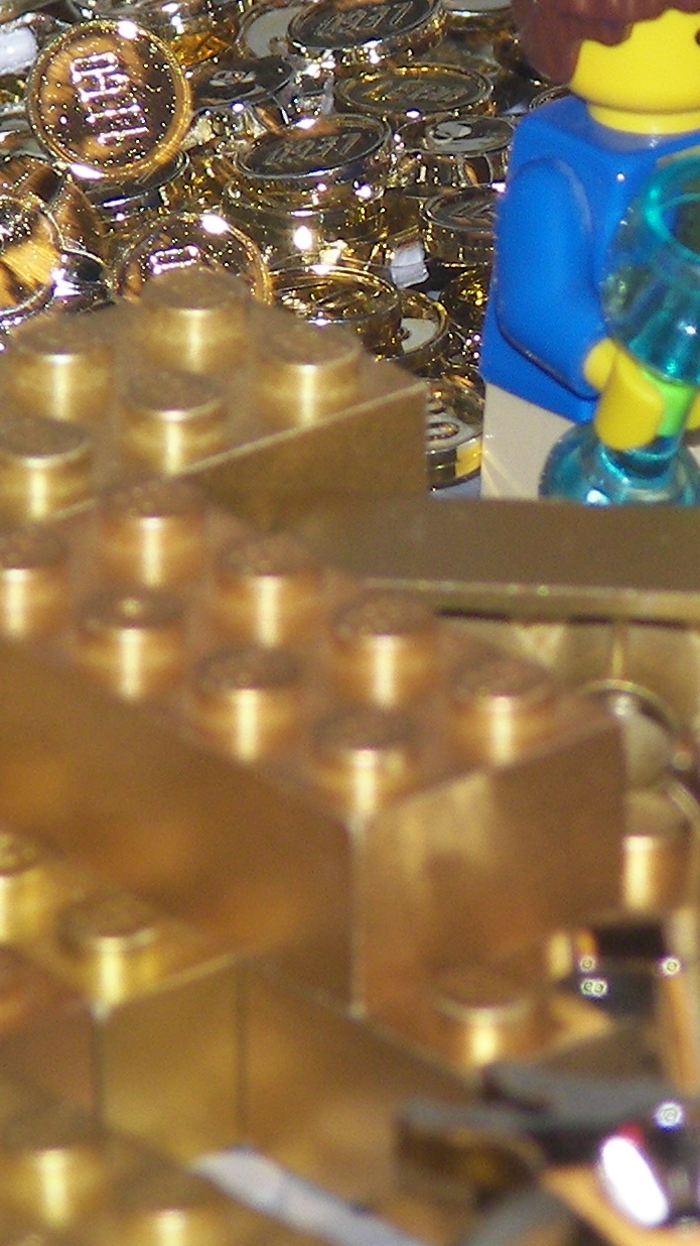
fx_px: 24491
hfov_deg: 1.6
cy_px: 295
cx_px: 674
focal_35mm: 742
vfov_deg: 2.9
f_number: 3.6
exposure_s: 1/60
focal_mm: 45.5
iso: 64
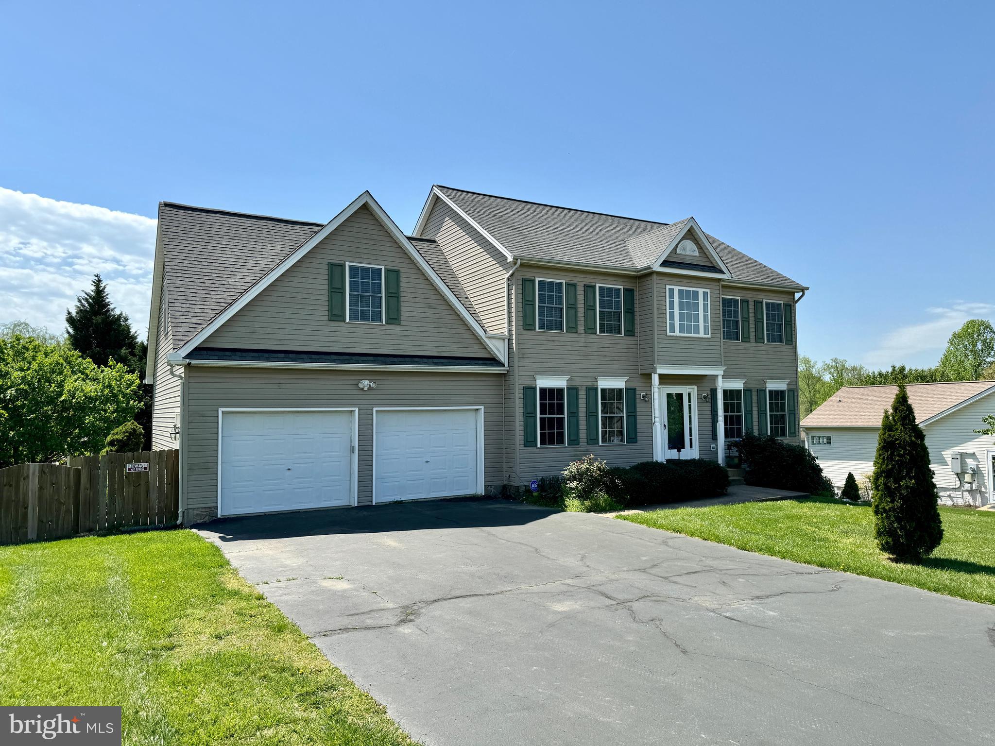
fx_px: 690
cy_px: 373
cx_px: 498
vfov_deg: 56.8
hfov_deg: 71.6
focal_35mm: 24
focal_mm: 6.76
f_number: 1.78
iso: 80
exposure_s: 1/4608
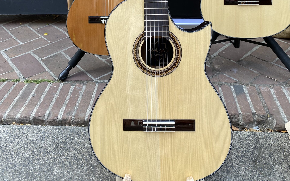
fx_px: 292
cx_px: 146
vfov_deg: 32.0
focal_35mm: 37
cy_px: 3
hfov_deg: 52.7
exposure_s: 1/156
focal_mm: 4.25
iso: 32
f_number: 1.8
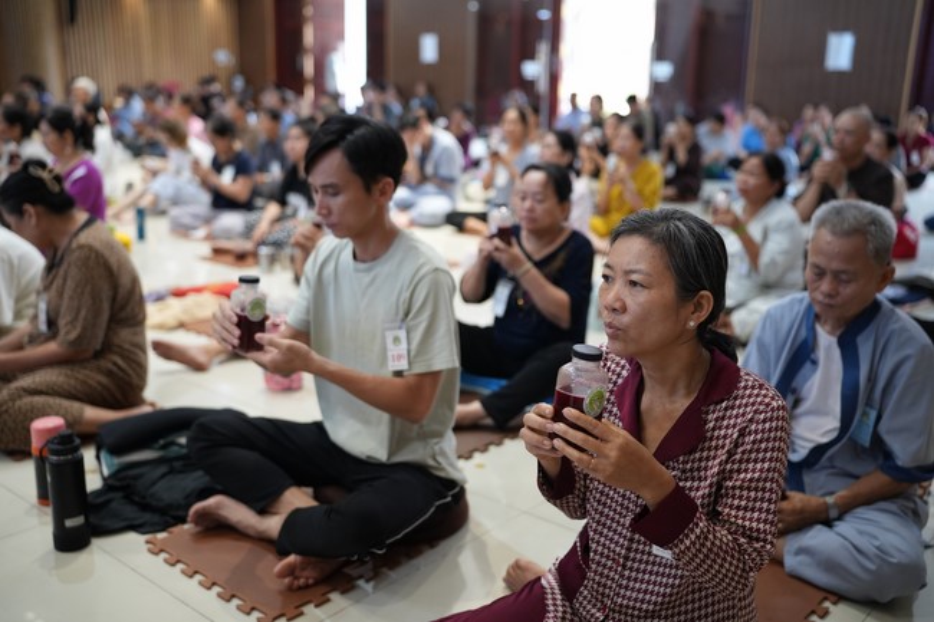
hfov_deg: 53.1
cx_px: 467
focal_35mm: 36
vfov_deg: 36.9
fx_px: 934
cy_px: 311
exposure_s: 1/250
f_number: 2
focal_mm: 36
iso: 2000
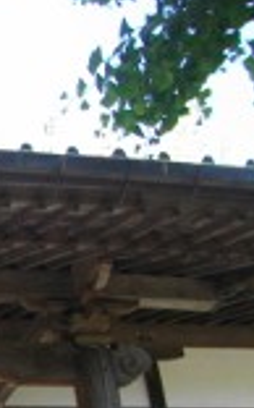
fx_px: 1212
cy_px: 422
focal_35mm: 109
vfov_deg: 18.6
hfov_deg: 10.8
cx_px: -283
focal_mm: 5.7
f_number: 2.9
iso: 100
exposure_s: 1/200
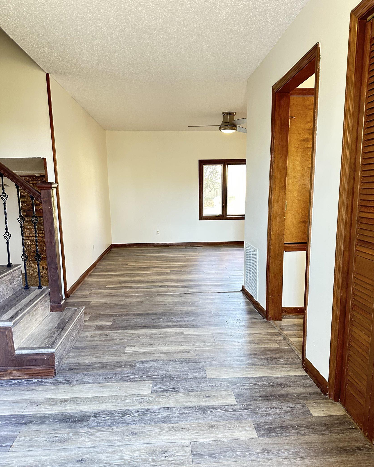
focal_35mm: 26
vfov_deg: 65.9
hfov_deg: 54.9
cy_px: 255
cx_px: 193
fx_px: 360
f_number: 1.78
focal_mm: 6.86
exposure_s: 1/60
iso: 400
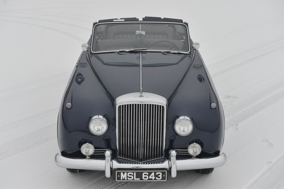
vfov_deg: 20.6
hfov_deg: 30.5
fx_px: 520
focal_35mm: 66
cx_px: 142
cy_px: 94
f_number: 8
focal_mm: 66
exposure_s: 1/250
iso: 400
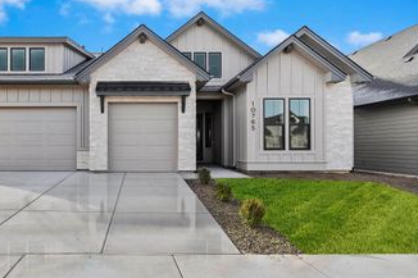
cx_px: 138
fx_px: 267
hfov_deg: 73.7
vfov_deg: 55.0
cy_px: 145
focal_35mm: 23
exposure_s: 1/50
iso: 320
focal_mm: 10
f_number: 11
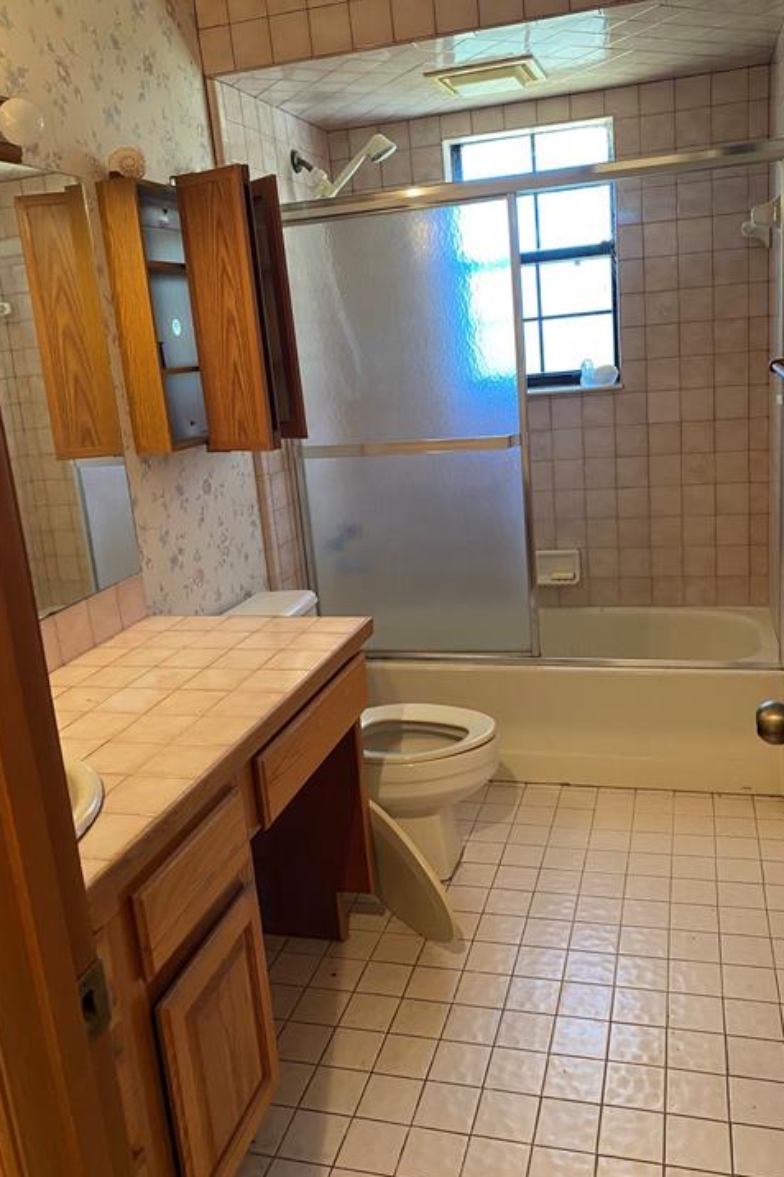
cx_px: 414
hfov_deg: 44.9
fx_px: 948
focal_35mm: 29
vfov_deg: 63.7
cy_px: 577
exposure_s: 1/60
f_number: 1.8
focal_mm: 4.25
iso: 320
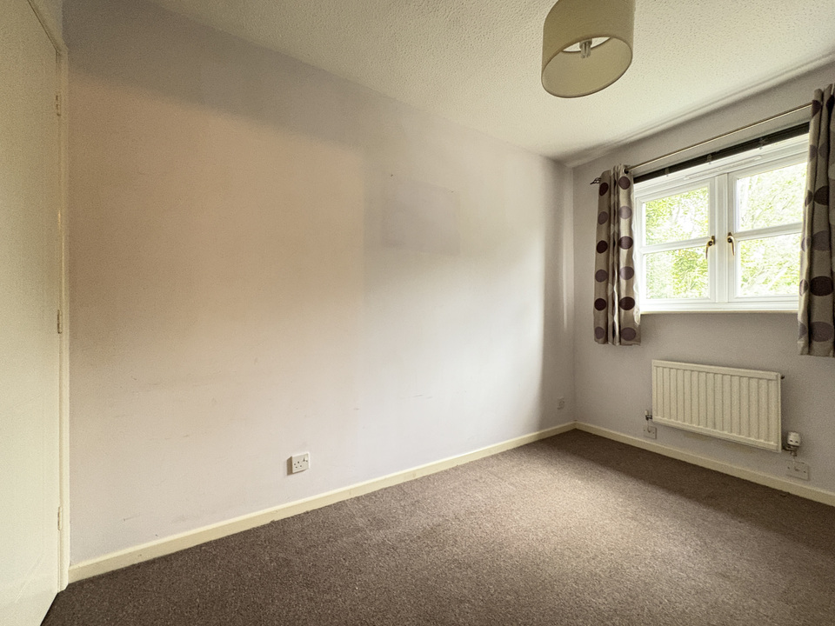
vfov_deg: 85.7
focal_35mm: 14
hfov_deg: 102.1
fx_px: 338
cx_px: 418
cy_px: 313
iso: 500
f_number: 2.2
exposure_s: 1/50
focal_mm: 2.22
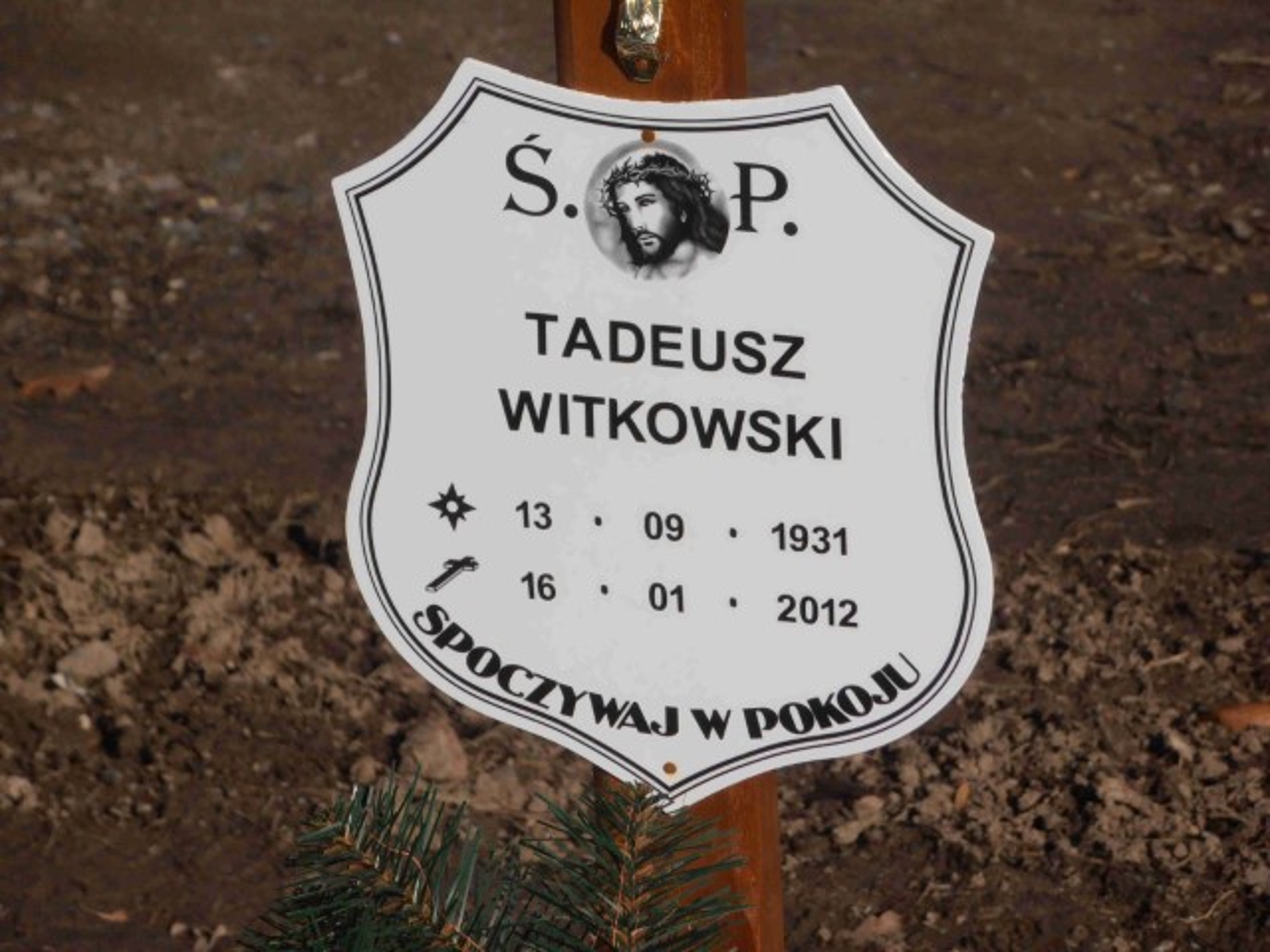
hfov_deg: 10.0
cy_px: 476
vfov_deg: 7.5
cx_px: 635
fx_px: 7264
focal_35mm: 198
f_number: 5.8
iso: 80
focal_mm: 35.05
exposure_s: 1/1000
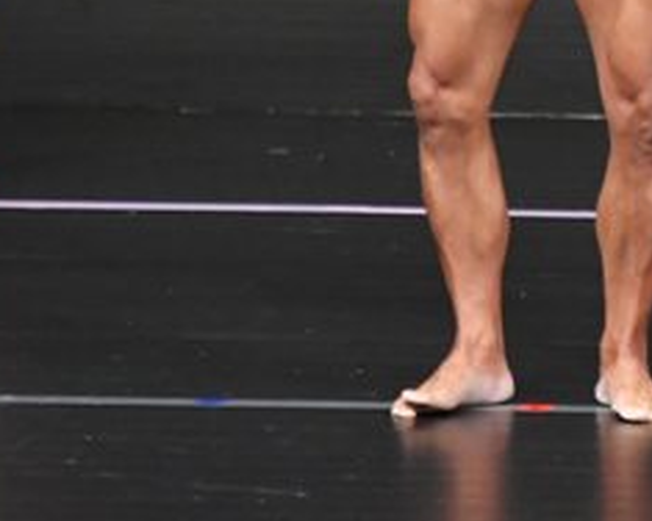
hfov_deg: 1.7
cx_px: 959
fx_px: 22403
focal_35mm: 1161
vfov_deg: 1.3
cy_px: -161
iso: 4000
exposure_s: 1/400
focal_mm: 250
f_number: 5.6
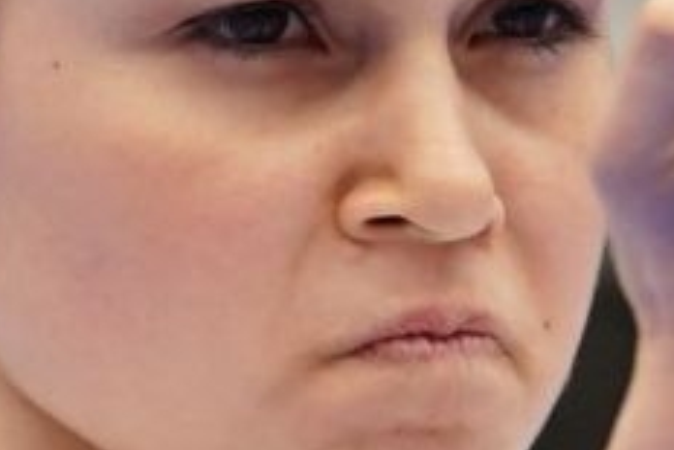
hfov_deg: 0.9
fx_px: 43611
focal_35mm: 2328
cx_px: 250
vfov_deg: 0.6
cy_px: 293
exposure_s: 1/500
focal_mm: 200
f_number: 2.8
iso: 1600
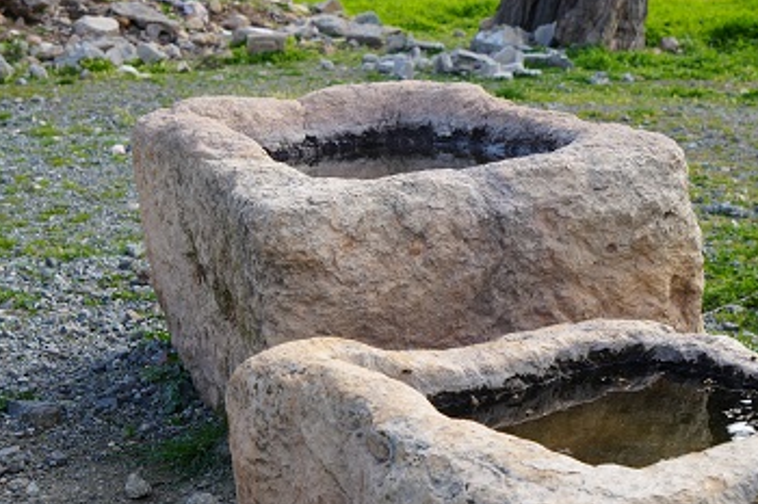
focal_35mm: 72
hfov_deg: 28.0
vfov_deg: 18.9
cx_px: 288
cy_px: 175
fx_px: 1515
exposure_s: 1/100
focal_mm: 42
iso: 100
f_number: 7.1
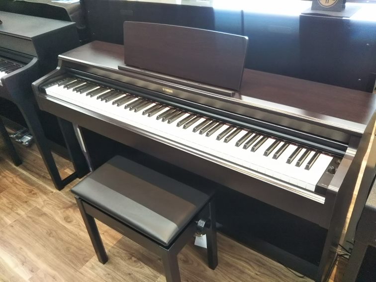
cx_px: 188
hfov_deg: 60.0
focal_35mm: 30
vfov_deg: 46.8
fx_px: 326
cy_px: 141
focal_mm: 4
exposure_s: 1/30
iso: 200
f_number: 2.2
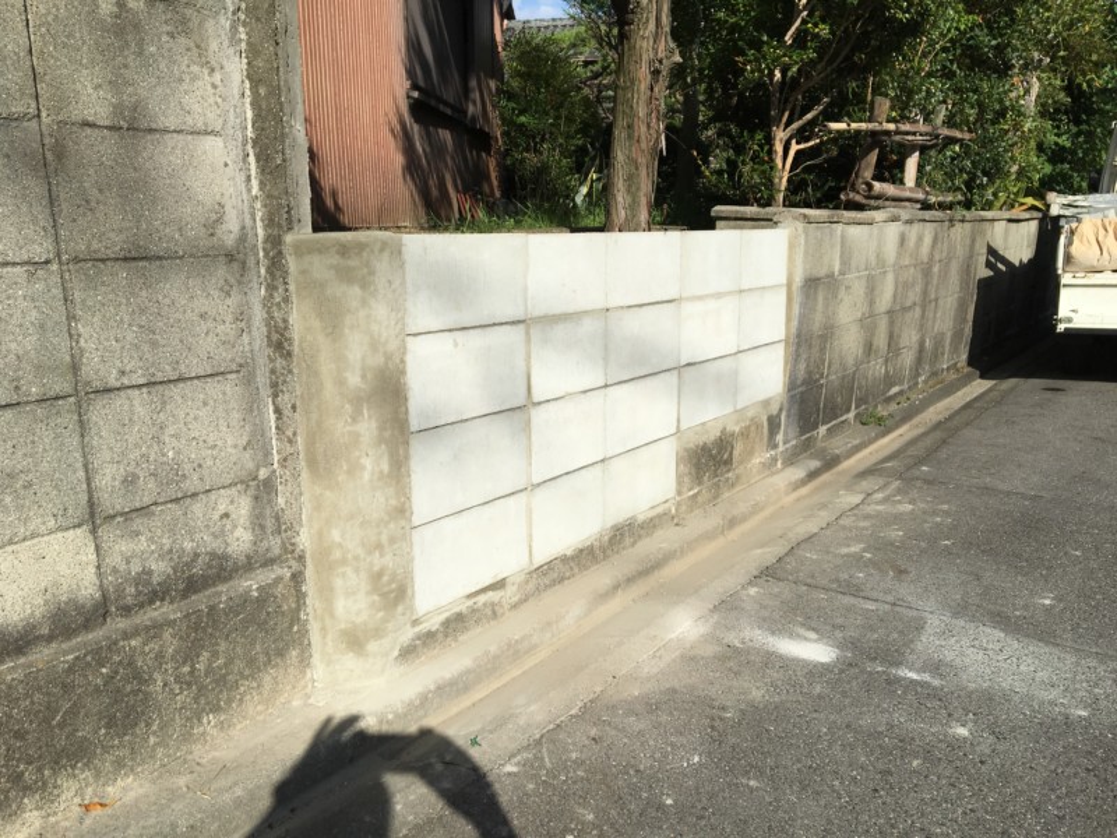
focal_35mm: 29
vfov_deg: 48.2
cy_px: 419
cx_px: 558
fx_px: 936
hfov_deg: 61.7
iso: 25
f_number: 2.2
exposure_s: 1/2747
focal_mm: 4.15
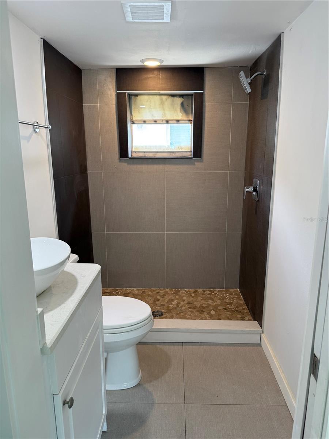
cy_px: 220
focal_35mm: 24
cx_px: 164
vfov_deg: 71.6
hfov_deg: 56.8
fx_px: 304
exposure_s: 1/120
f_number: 1.78
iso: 160
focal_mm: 6.76
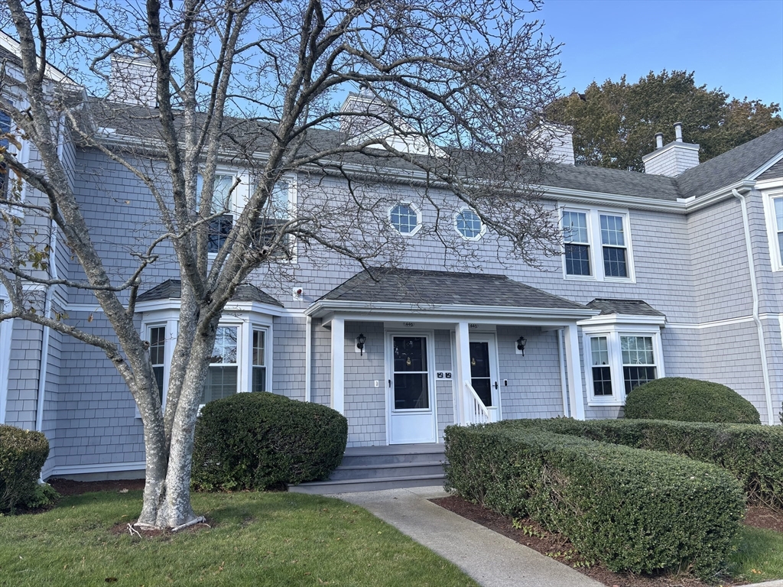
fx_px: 588
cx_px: 392
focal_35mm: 26
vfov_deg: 53.1
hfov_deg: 67.3
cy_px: 294
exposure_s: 1/626
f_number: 1.6
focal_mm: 5.96
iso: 50
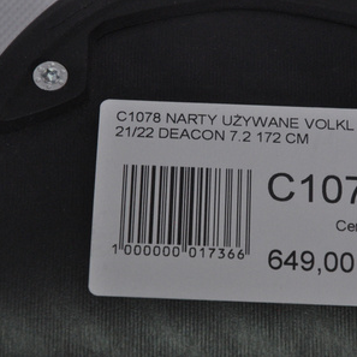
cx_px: 239
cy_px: 178
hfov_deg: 8.6
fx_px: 2364
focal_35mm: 203
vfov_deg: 8.6
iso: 3200
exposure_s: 1/125
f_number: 9.5
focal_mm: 105
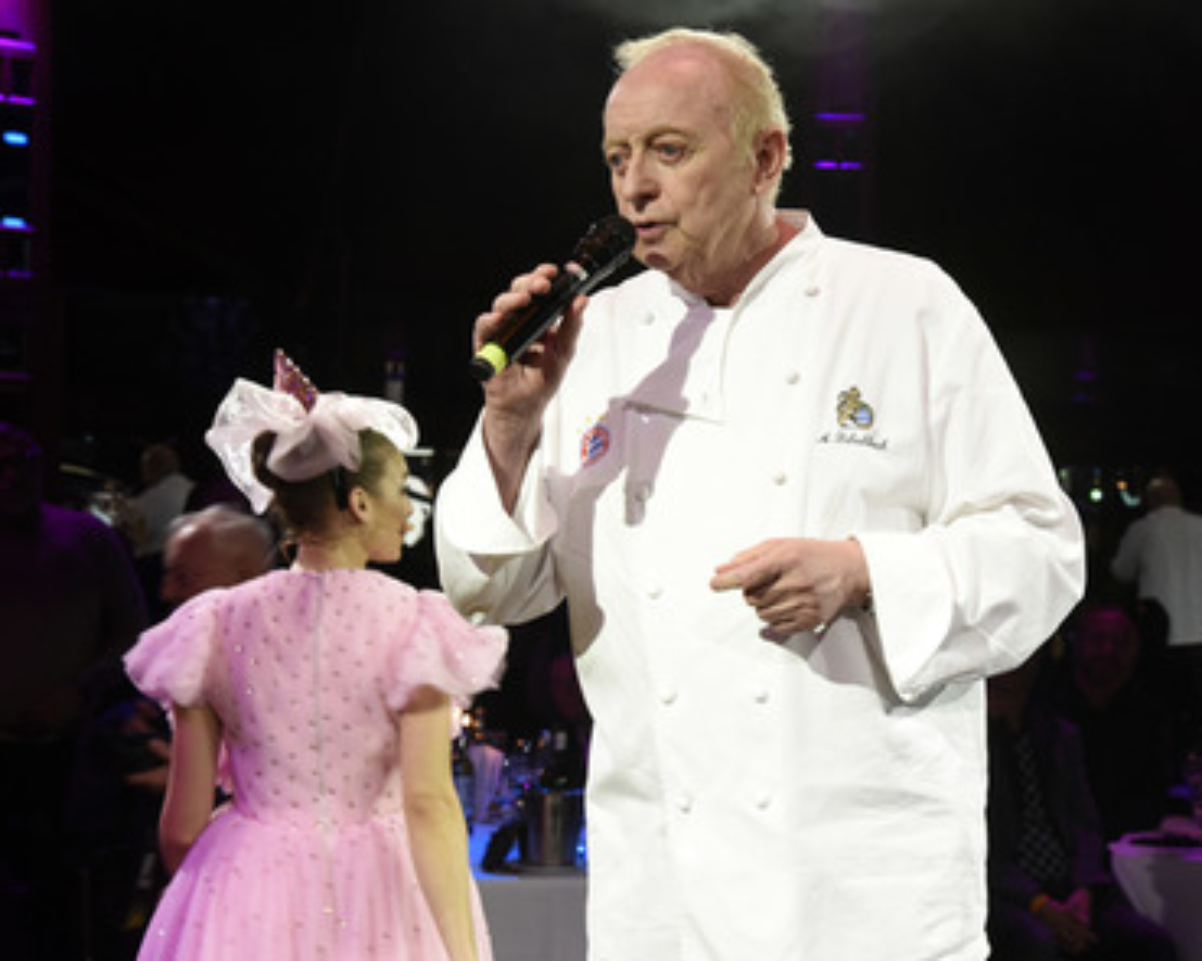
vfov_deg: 21.5
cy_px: 482
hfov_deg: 26.8
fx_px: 2525
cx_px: 682
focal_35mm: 71
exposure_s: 1/40
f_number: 6.3
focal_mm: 62
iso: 1600
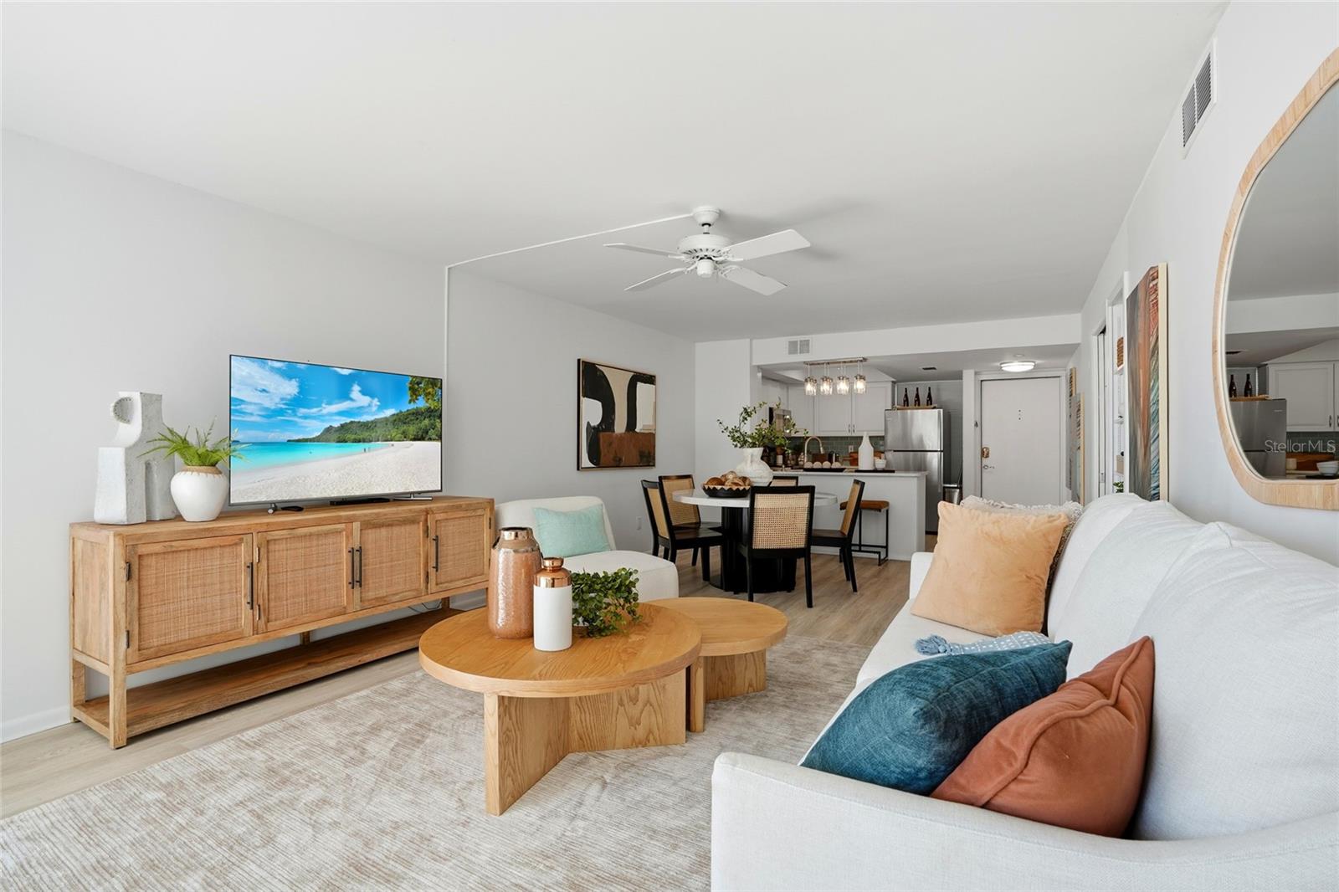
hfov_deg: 96.7
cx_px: 670
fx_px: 595
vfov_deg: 73.7
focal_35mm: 16
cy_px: 446
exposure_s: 1/60
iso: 250
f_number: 9
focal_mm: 16
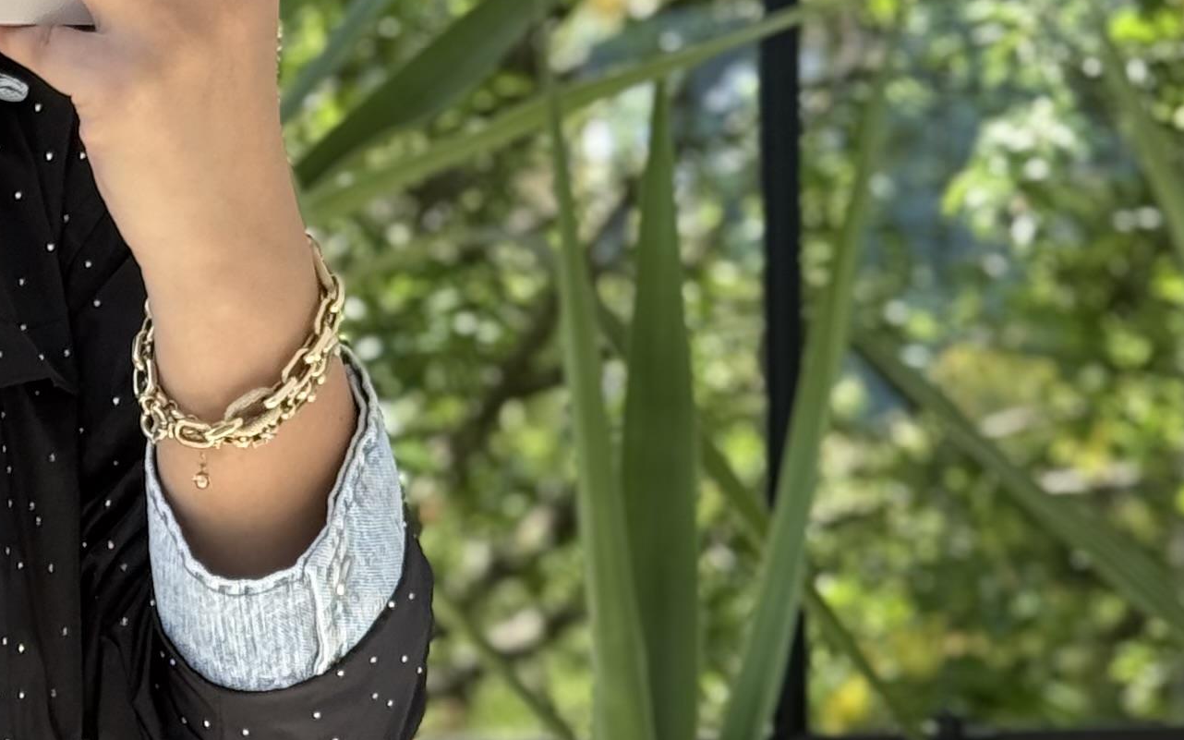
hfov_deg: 12.8
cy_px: 772
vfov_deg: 8.1
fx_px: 5162
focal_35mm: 160
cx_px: -193
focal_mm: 6.76
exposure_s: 1/386
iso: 100
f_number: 1.78
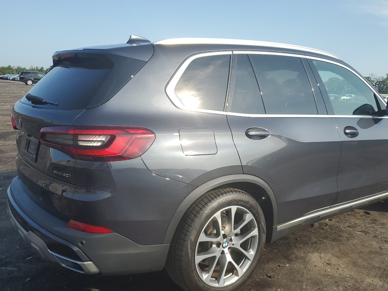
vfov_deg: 42.8
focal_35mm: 33
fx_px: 370
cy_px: 164
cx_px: 229
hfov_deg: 55.0
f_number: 1.5
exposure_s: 1/2500
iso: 50
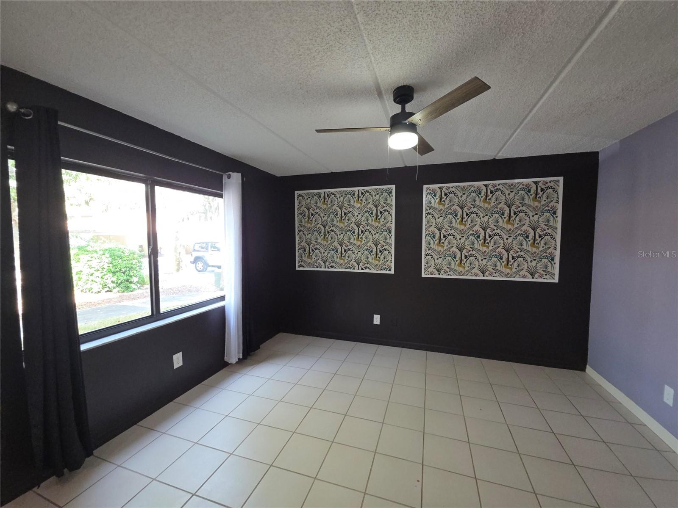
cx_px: 339
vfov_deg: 89.9
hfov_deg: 106.2
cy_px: 254
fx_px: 255
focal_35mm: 13
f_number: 1.9
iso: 200
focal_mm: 2.2
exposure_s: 1/120
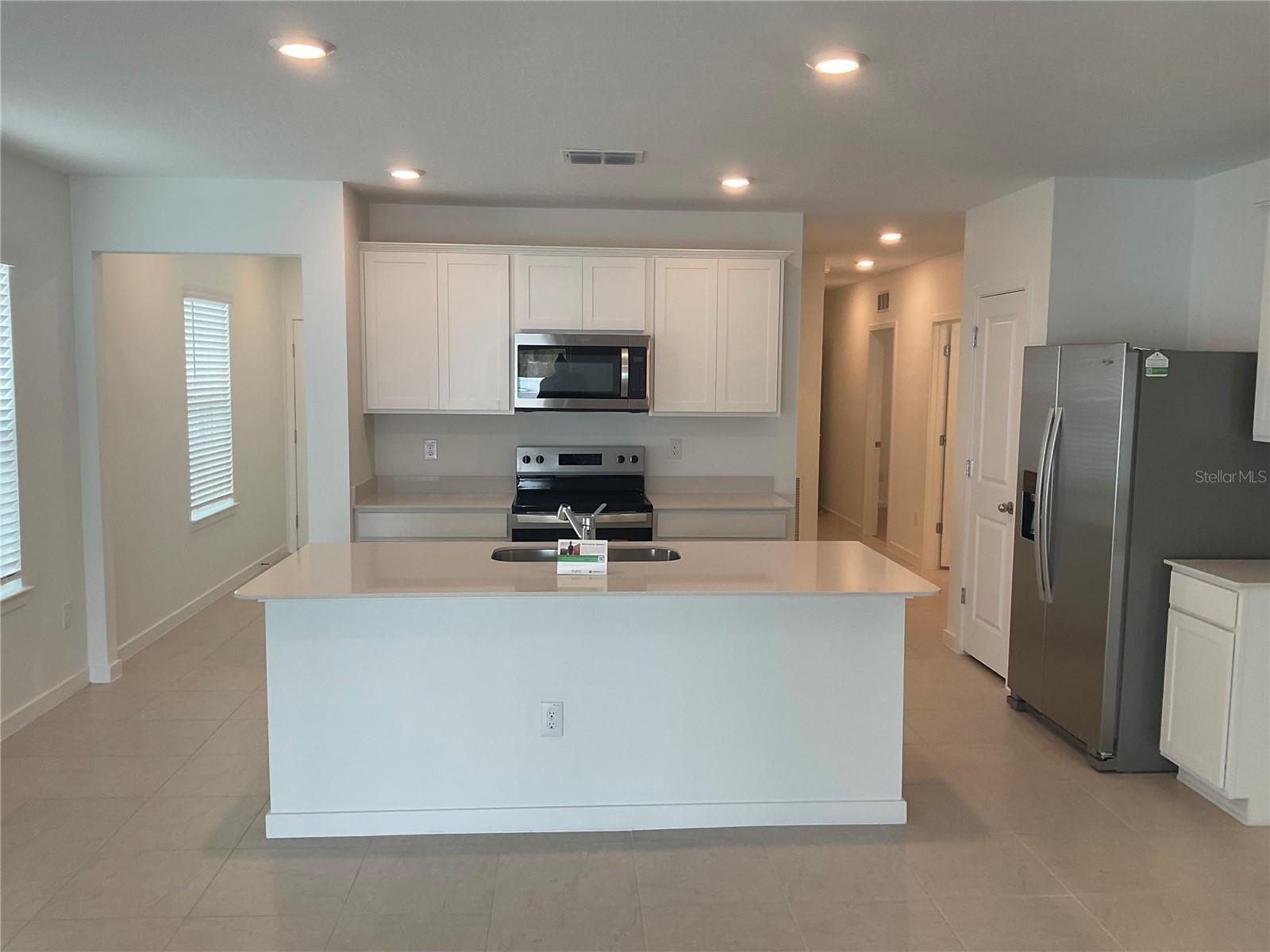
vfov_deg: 48.2
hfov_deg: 61.7
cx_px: 635
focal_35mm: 29
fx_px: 1064
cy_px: 476
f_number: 1.8
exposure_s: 1/120
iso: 50
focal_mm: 3
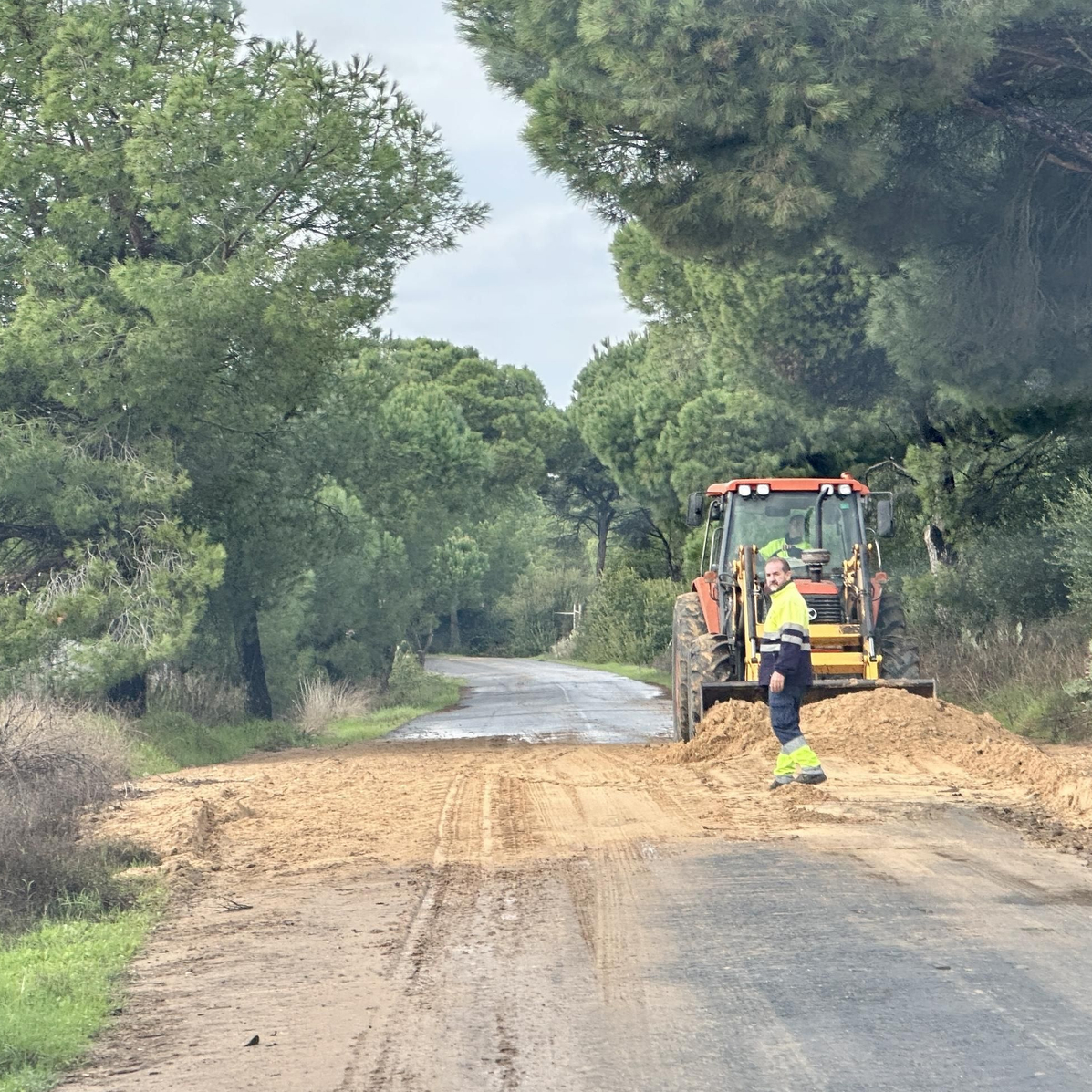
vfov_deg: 19.1
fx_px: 3248
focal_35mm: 91
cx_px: 554
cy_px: 546
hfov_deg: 19.1
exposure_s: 1/99
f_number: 2.8
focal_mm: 9
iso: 40
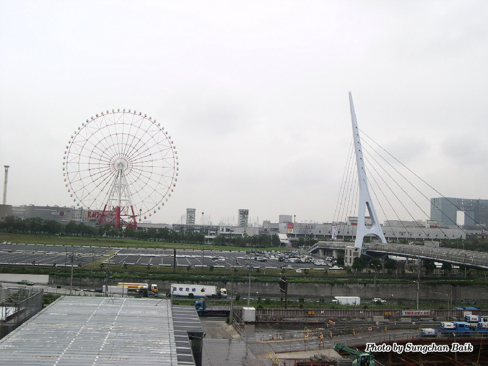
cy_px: 183
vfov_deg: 37.7
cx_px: 244
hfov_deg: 49.0
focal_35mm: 38
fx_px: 536
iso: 100
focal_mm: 8
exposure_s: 1/118
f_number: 7.6
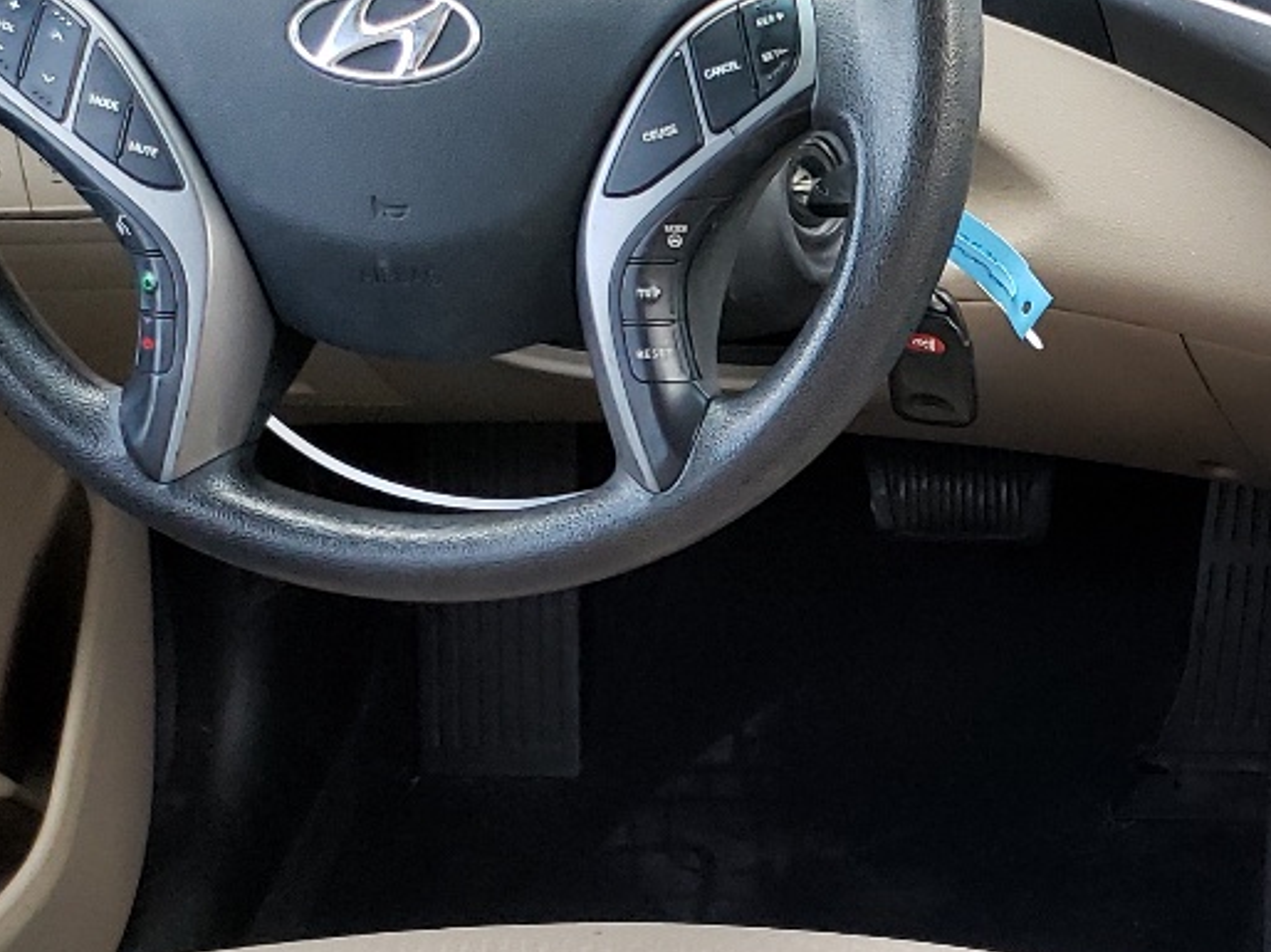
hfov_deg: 22.1
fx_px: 2973
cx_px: 1568
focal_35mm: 81
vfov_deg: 17.9
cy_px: 883
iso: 81
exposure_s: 1/100
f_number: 1.5
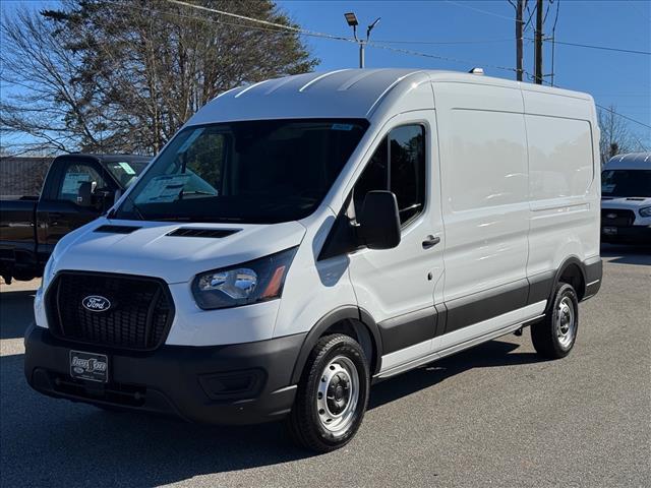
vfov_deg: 30.3
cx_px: 326
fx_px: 903
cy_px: 244
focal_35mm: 48
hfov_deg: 39.7
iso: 64
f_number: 1.78
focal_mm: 6.76
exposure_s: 1/7092
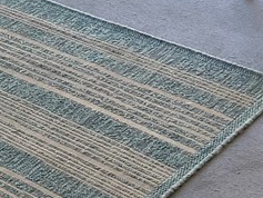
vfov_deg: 10.7
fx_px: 1019
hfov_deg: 14.1
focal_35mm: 134
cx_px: -90
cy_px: -101
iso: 32
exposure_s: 1/120
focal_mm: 3.3
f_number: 2.4
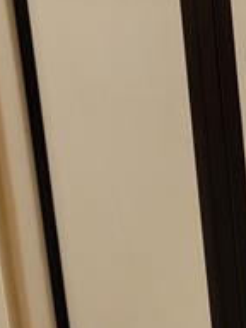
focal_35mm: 104
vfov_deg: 18.4
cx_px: 453
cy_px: 321
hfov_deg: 12.8
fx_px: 985
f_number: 1.8
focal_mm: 4.25
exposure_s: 1/40
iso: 320
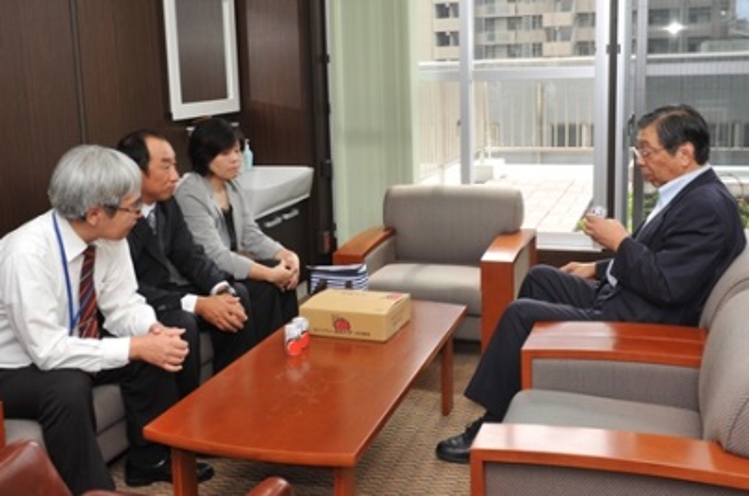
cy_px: 248
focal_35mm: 34
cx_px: 374
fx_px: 706
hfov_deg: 55.9
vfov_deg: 38.7
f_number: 8
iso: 1100
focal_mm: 34
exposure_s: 1/250
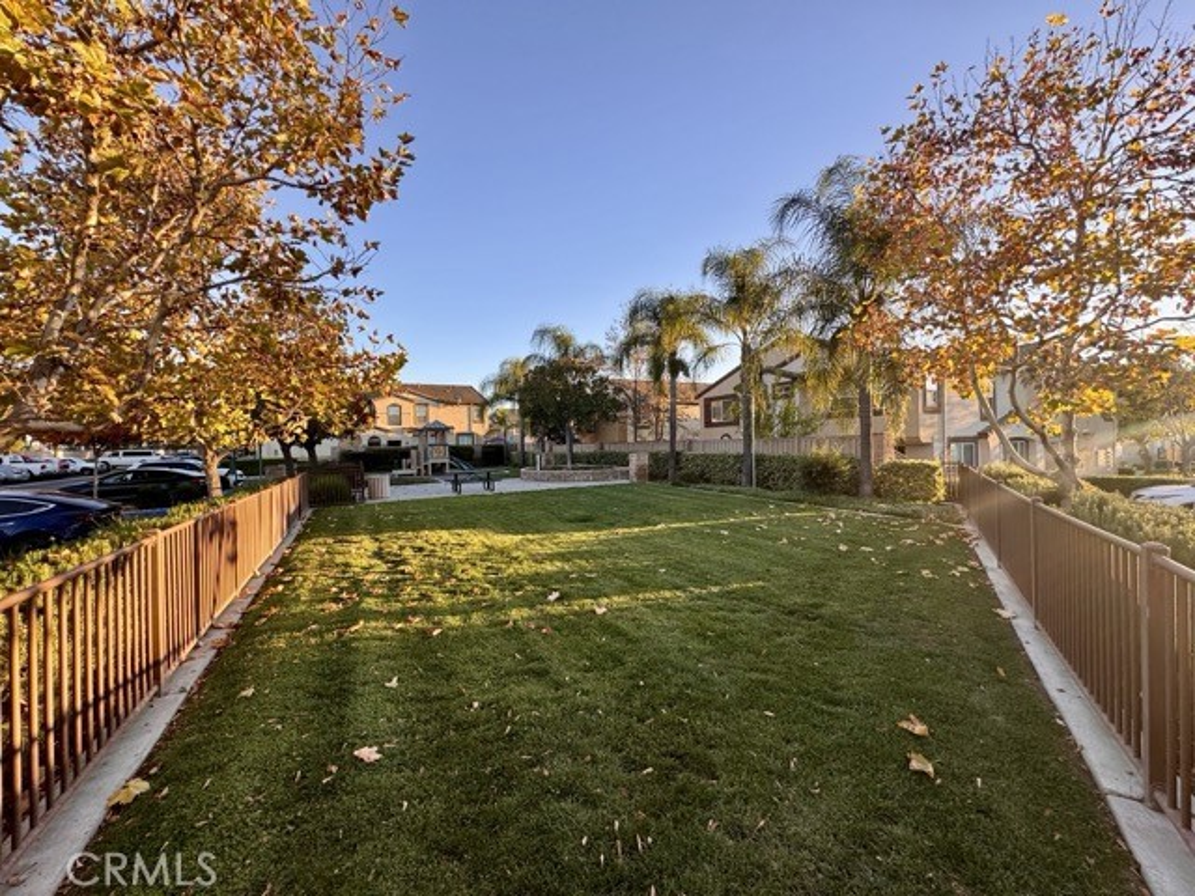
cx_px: 598
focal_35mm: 14
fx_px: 483
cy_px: 448
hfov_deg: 102.1
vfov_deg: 85.7
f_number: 2.2
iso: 40
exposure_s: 1/262
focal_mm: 2.22
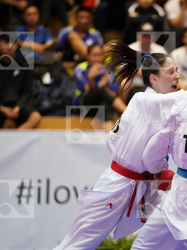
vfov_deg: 7.9
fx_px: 1815
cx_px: 156
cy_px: 125
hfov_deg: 5.9
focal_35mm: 252
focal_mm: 174
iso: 5000
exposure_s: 1/800
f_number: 2.8
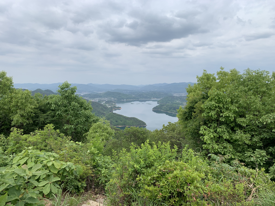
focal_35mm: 26
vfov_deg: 53.1
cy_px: 103
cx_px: 138
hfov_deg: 67.3
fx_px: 207
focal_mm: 4.25
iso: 25
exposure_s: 1/2364
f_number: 1.8
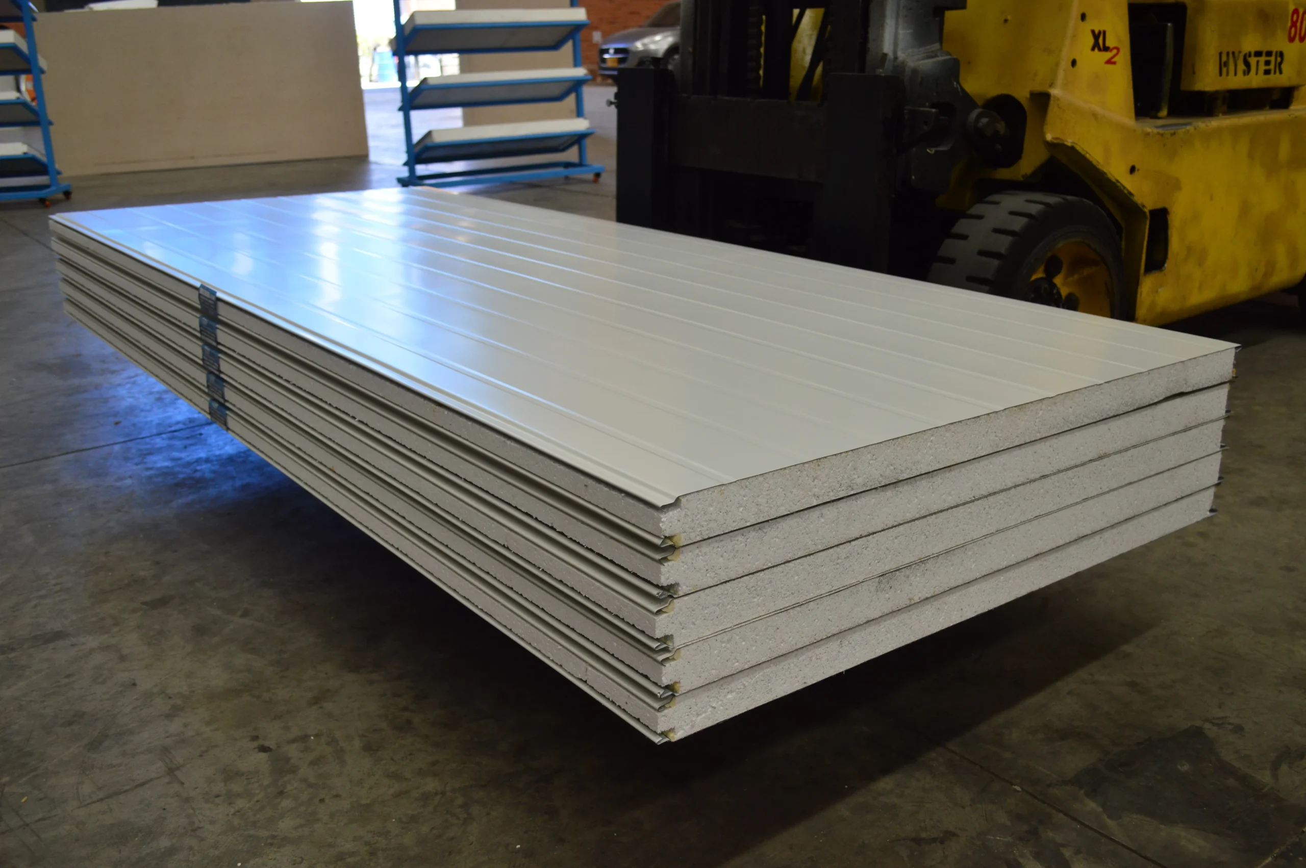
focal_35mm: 33
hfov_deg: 57.3
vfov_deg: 39.9
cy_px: 434
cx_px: 653
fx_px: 1196
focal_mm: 22
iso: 400
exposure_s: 1/250
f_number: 3.8
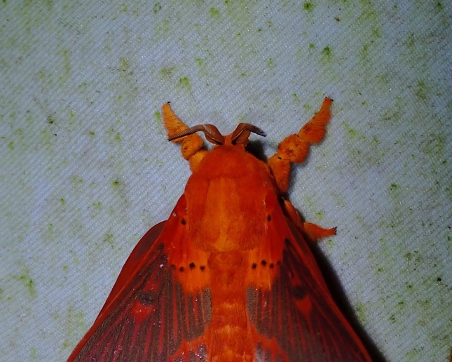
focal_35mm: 131
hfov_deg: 14.7
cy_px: 268
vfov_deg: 11.8
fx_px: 1752
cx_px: 226
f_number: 6.3
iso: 160
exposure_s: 1/400
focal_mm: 18
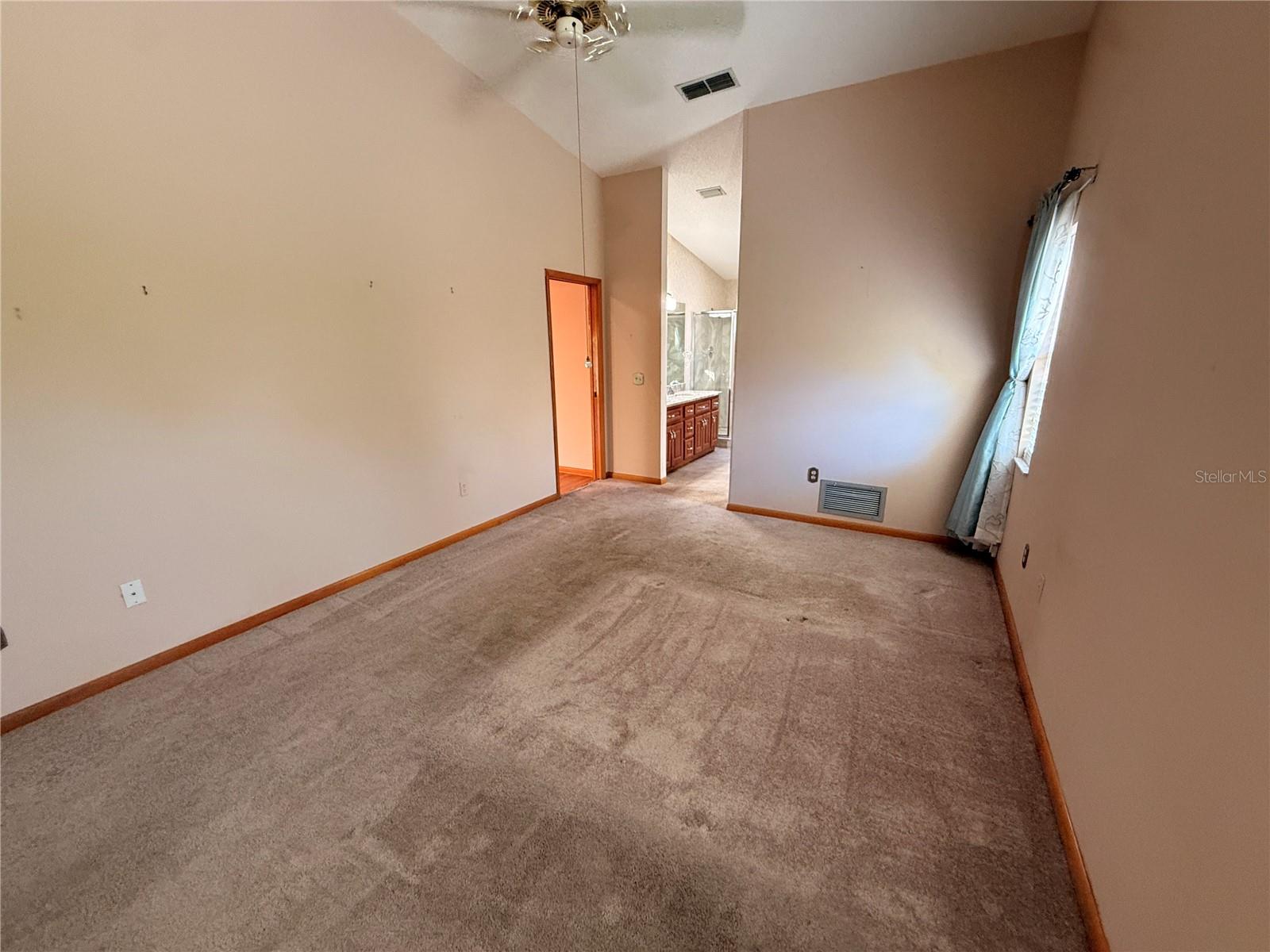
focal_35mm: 14
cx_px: 635
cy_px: 476
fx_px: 514
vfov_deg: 85.7
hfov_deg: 102.1
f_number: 2.2
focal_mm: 2.22
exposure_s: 1/60
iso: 320
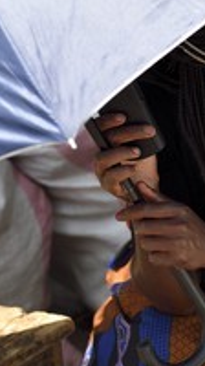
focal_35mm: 154
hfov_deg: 7.6
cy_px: 168
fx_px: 1493
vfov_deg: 14.0
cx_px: 368
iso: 200
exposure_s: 1/320
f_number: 5
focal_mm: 70
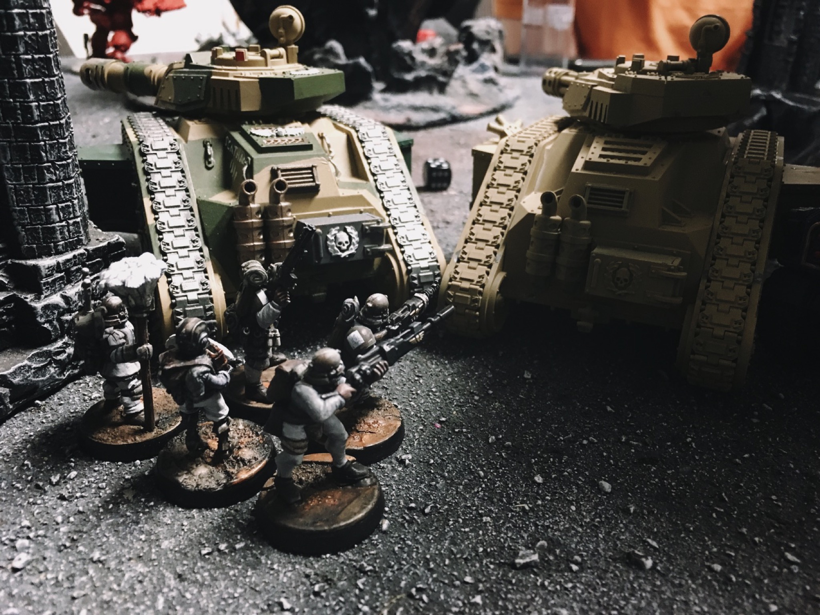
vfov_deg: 48.2
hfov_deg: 61.7
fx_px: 687
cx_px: 410
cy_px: 308
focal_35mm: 29
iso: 200
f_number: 2.2
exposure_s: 1/15
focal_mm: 4.15
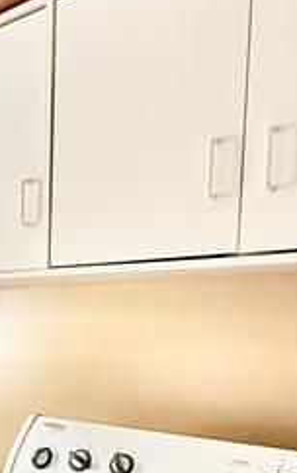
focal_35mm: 47
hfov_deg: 23.5
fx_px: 607
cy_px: 385
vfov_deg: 40.6
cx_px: -111
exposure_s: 1/99
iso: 250
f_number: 2.2
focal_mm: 2.22
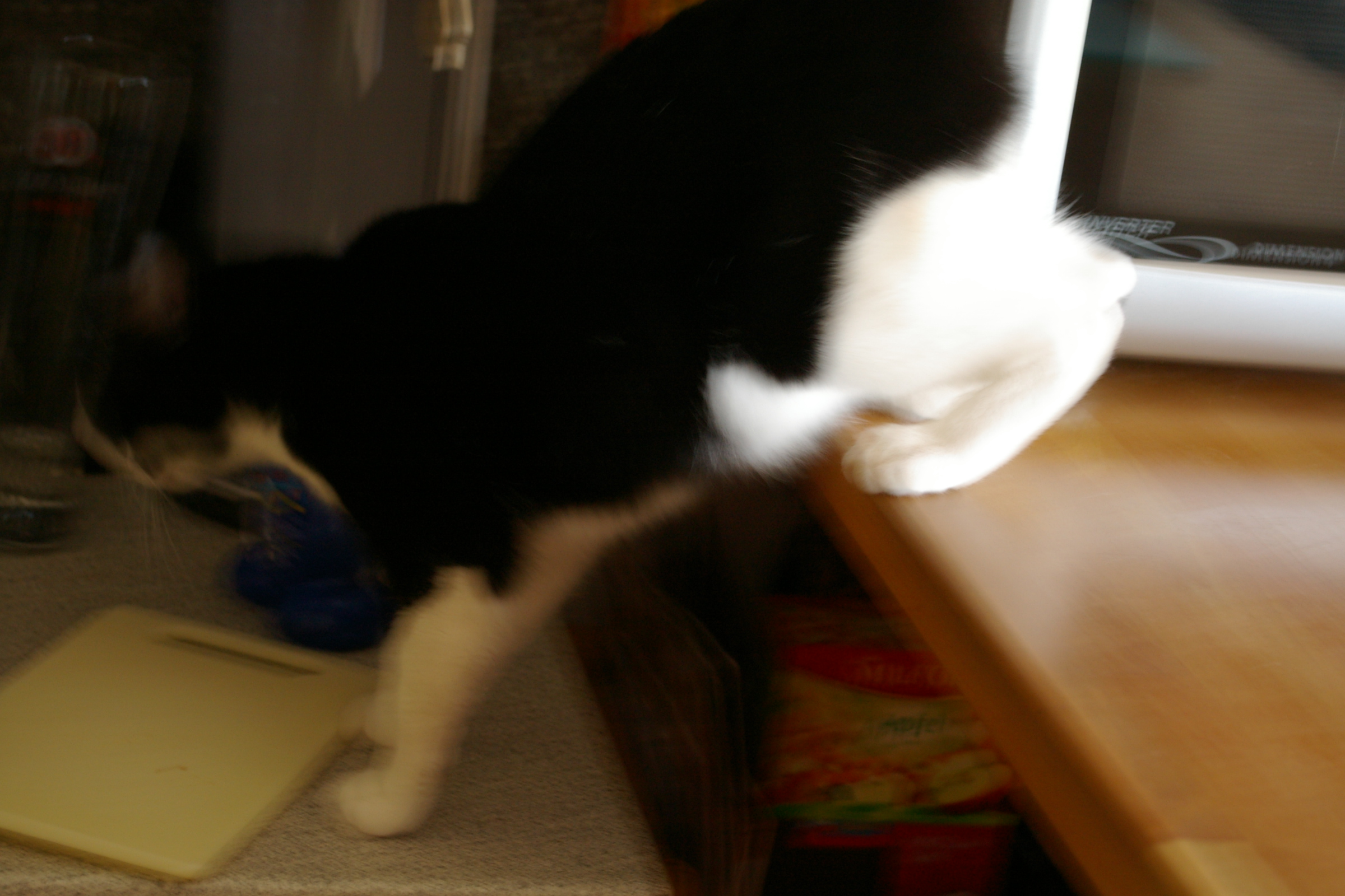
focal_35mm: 82
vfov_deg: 16.6
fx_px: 3082
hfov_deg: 24.6
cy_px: 448
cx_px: 672
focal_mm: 55
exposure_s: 1/4
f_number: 5.6
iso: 400
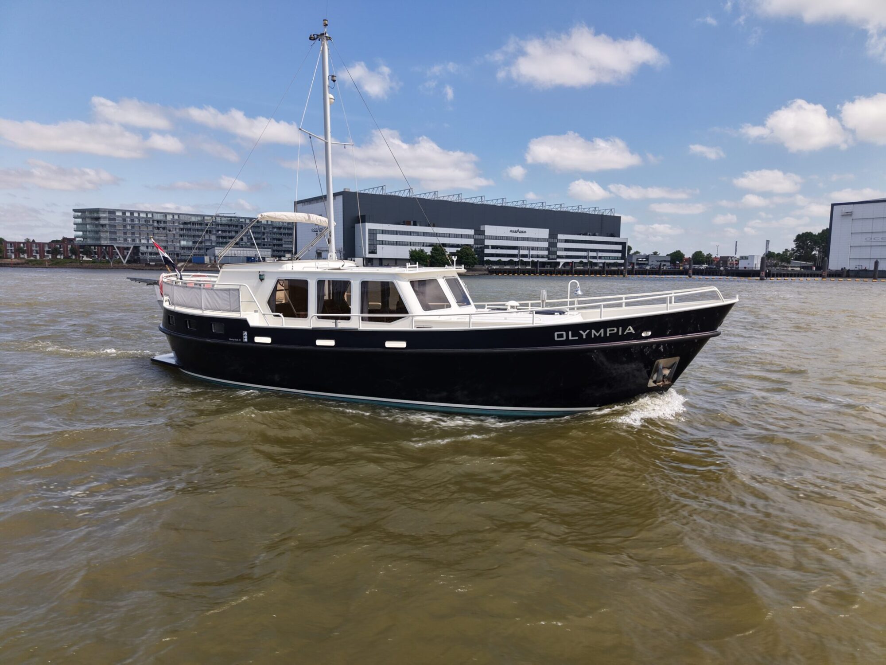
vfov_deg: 56.8
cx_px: 443
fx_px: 614
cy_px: 332
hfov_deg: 71.6
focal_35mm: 24
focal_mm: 8.67
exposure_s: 1/90
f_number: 1.8
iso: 120
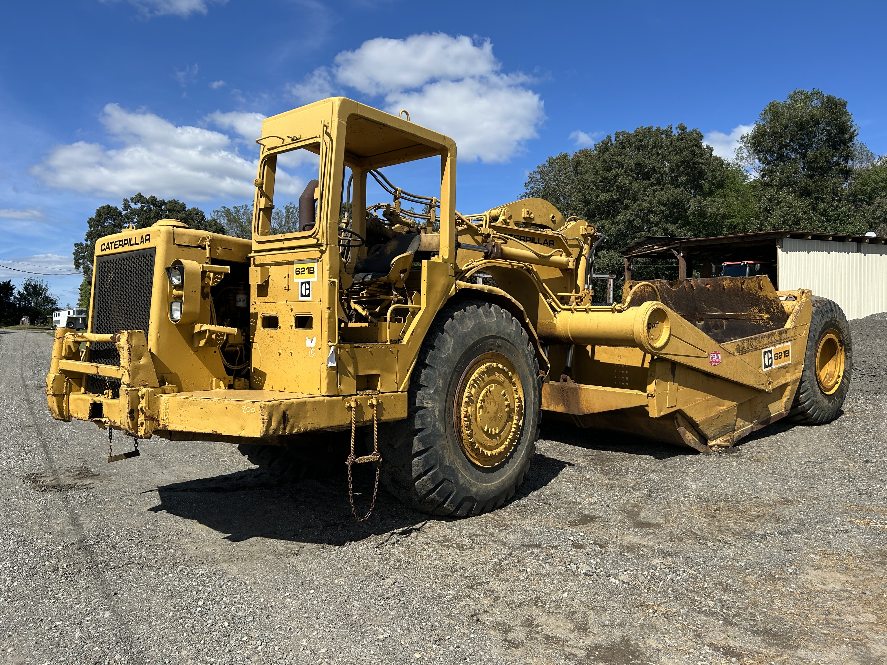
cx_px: 444
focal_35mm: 26
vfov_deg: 53.1
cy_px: 332
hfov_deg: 67.3
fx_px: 666
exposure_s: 1/4115
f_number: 1.5
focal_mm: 5.7
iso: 50
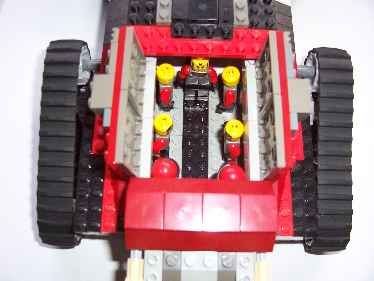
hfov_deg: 54.0
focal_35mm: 34
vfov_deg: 41.8
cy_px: 140
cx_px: 187
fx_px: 367
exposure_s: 1/60
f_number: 2.7
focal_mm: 5.6
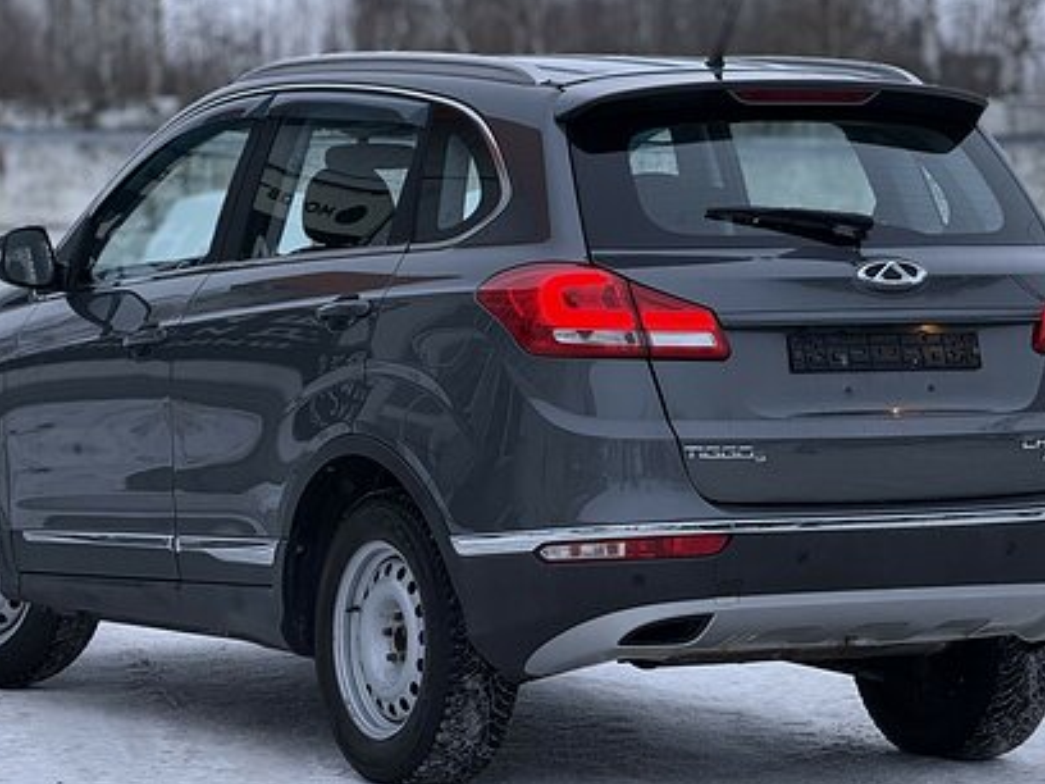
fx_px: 4860
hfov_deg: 12.3
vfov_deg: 9.2
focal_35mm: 161
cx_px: 479
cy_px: 428
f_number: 2.8
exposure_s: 1/99
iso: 200
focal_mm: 15.66
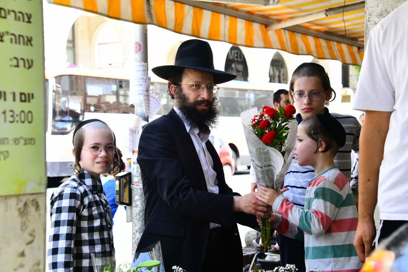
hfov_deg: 26.0
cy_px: 136
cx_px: 204
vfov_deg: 17.5
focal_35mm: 78
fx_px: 884
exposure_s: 1/160
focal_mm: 78
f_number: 8
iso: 640
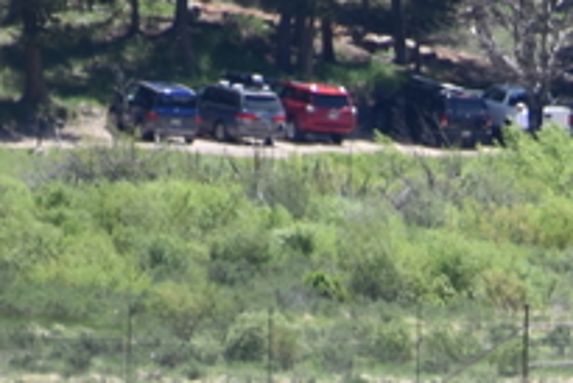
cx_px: 911
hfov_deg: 1.1
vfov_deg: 0.7
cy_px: 853
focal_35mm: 1874
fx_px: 29848
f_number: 5.6
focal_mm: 300
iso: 280
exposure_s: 1/640
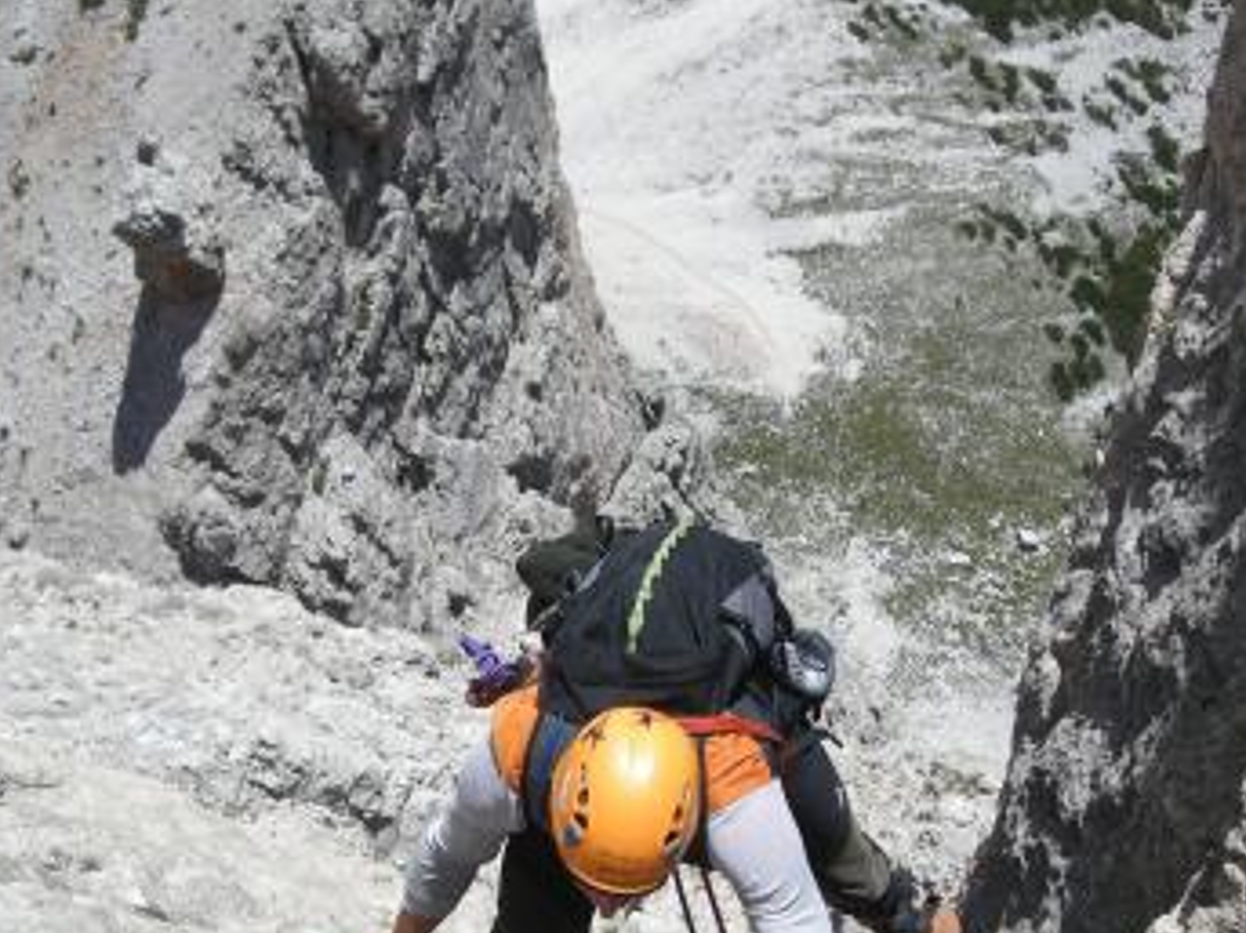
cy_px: 624
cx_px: 596
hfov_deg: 28.2
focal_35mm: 69
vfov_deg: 21.2
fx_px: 2483
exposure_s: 1/188
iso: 64
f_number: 8
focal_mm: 7.9
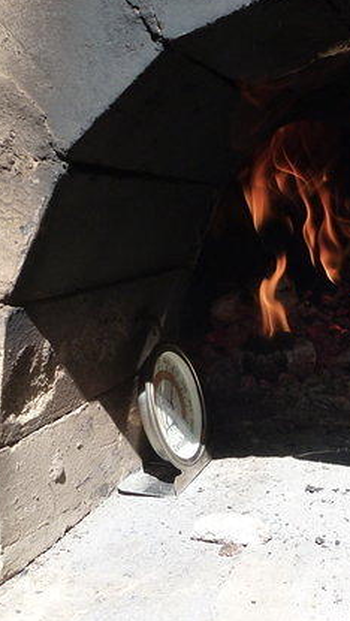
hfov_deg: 24.4
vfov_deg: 43.7
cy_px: 326
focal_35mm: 47
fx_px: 774
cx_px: 349
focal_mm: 4.9
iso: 125
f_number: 3.3
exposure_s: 1/320
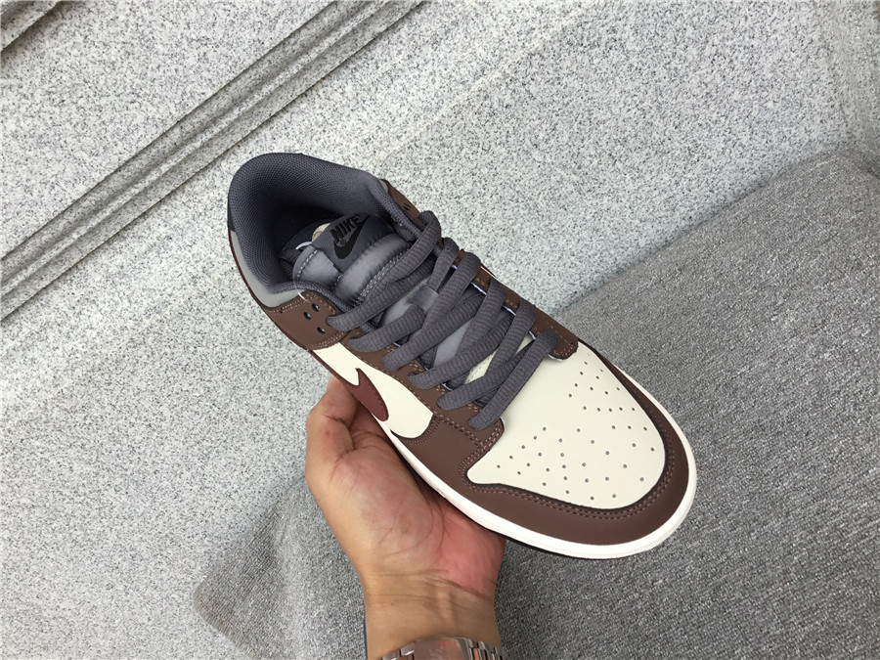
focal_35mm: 31
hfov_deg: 58.4
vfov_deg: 45.4
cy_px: 330
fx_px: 788
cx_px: 440
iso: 25
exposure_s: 1/151
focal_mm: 3.3
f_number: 2.4
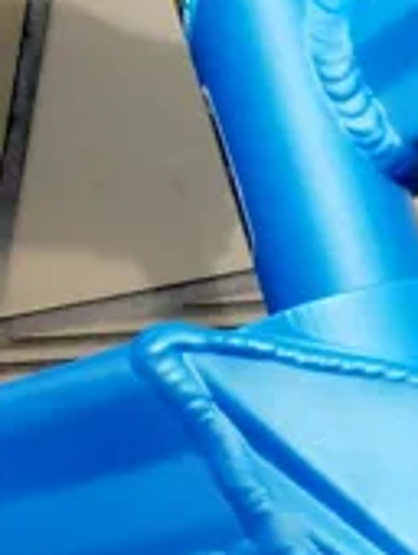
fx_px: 1911
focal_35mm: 119
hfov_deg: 10.5
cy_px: 607
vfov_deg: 16.1
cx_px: 1045
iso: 50
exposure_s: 1/678
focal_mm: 2.35
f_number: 2.2
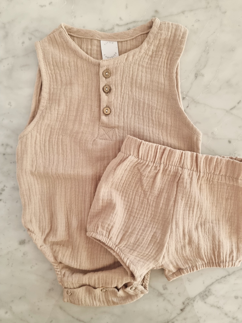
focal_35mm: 24
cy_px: 162
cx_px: 121
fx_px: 224
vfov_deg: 71.6
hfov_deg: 56.8
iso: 250
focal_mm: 6.7
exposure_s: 1/120
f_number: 1.8
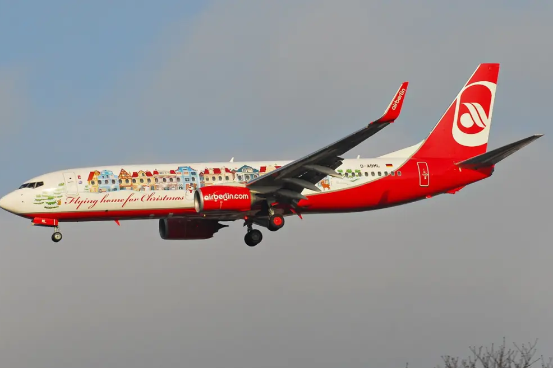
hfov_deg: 8.5
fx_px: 3709
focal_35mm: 242
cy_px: 191
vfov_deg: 5.7
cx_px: 270
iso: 200
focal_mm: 155
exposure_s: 1/640
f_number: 8
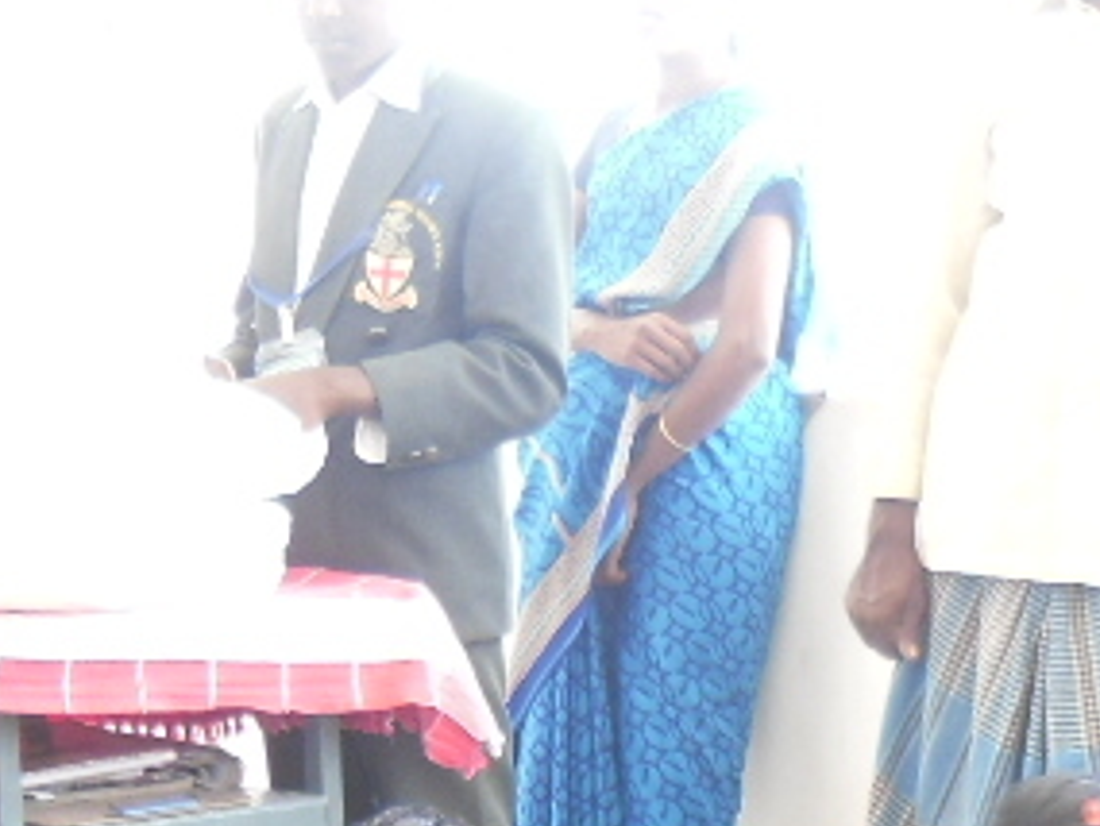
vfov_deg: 11.6
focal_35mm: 122
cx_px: 822
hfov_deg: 16.1
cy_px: 1281
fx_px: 3878
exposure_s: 1/45
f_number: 2.8
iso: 200
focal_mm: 6
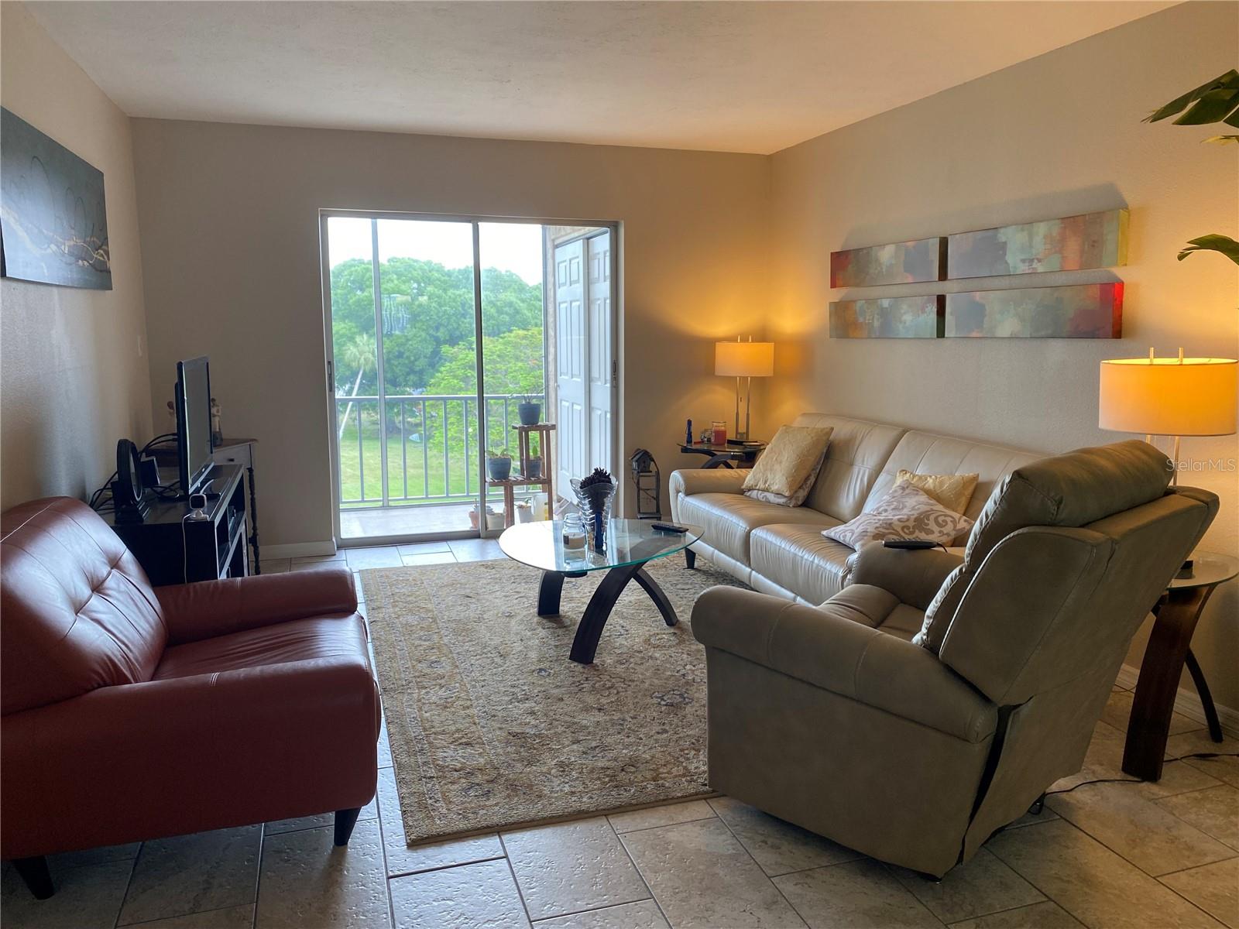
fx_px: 931
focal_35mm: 26
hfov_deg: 67.3
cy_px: 464
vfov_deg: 53.1
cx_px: 620
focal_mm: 4.25
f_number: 1.8
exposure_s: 1/60
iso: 64
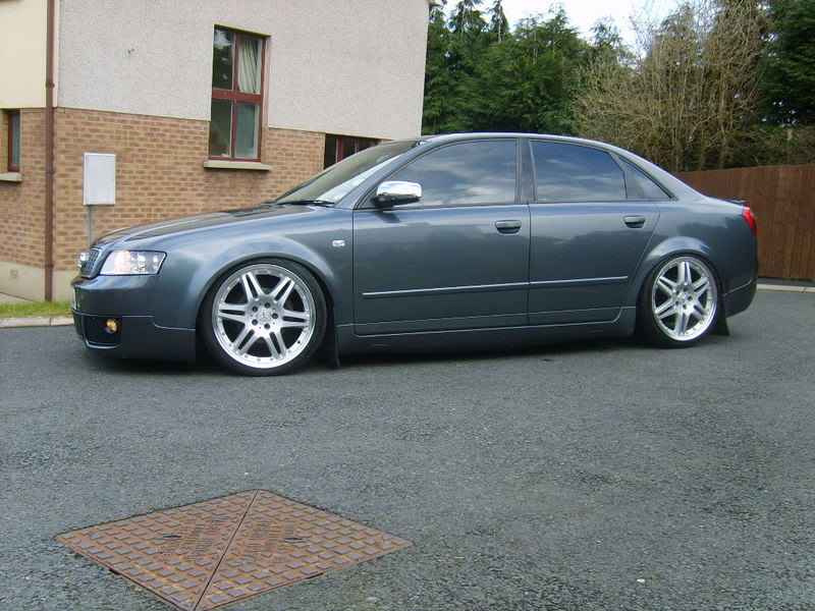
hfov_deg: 52.6
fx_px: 824
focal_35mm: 35
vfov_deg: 40.7
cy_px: 306
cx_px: 408
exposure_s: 1/180
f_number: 2.8
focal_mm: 5.8
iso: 50
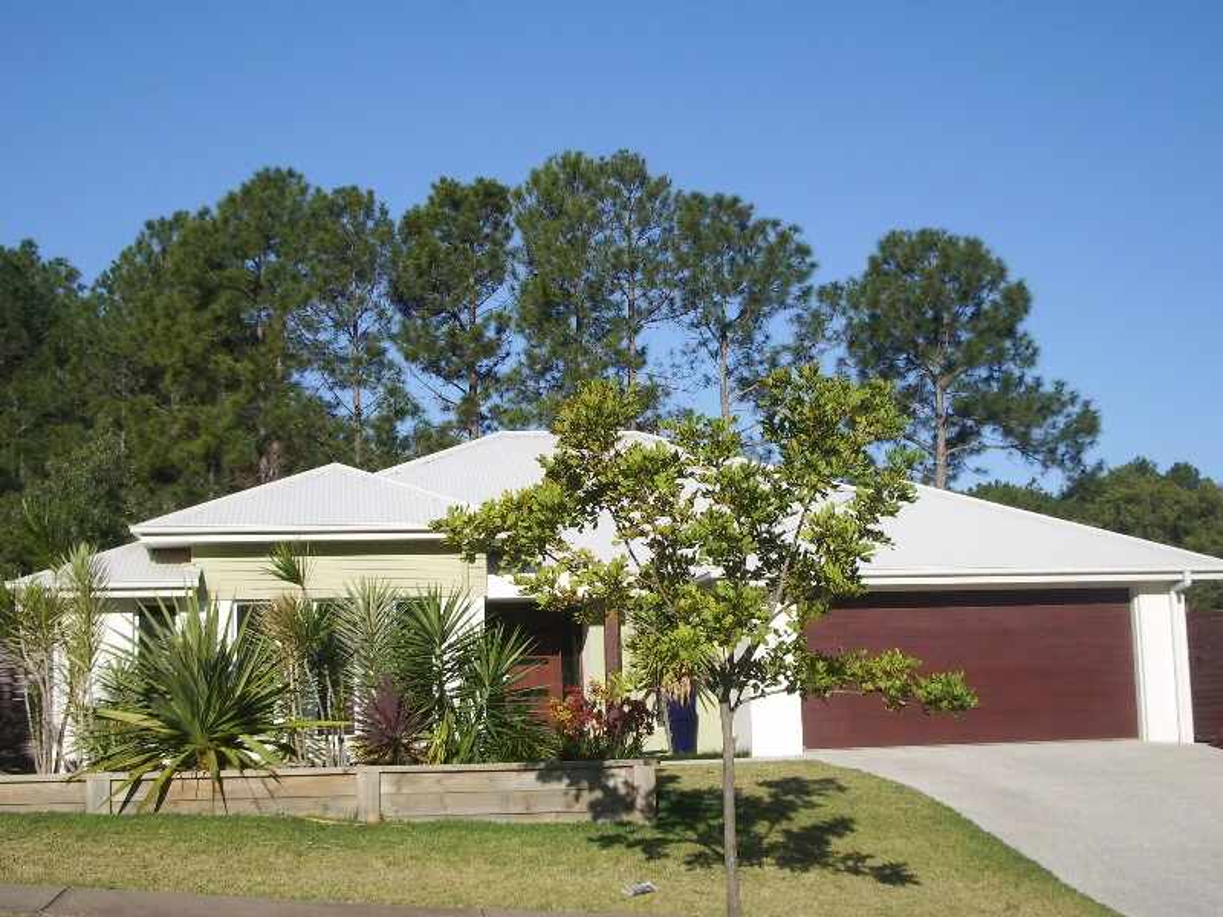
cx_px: 612
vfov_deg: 29.1
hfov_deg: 38.2
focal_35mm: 50
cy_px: 458
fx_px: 1767
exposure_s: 1/640
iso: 80
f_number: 5
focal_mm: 8.2
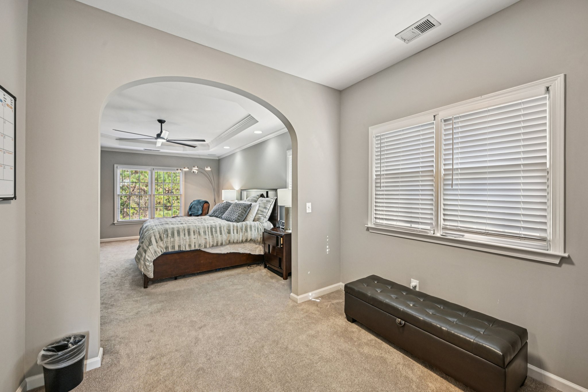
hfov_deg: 104.3
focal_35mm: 14
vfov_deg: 81.2
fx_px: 229
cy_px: 196
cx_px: 294
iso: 320
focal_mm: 14
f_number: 8
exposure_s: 1/15
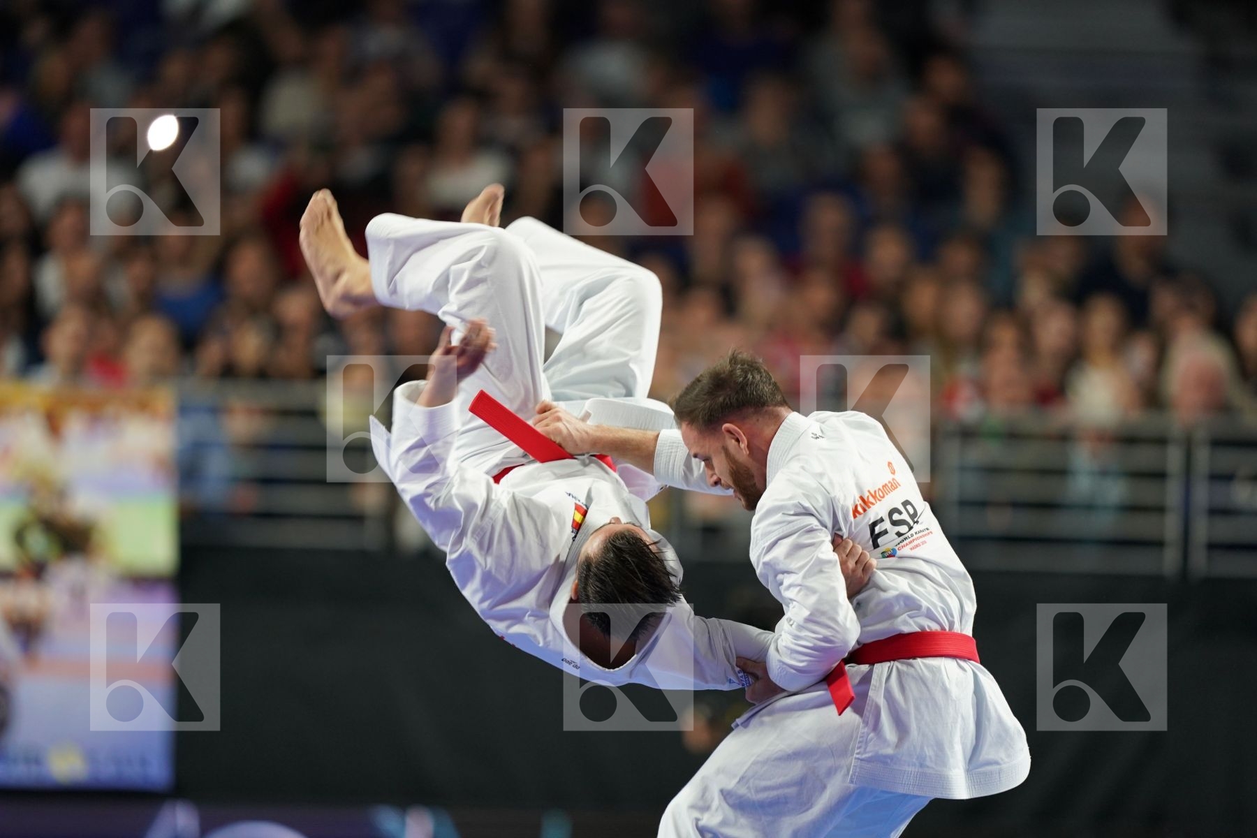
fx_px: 13966
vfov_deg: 3.4
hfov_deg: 5.2
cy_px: 419
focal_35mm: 400
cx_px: 628
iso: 1250
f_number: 2.8
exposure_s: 1/500
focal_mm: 400
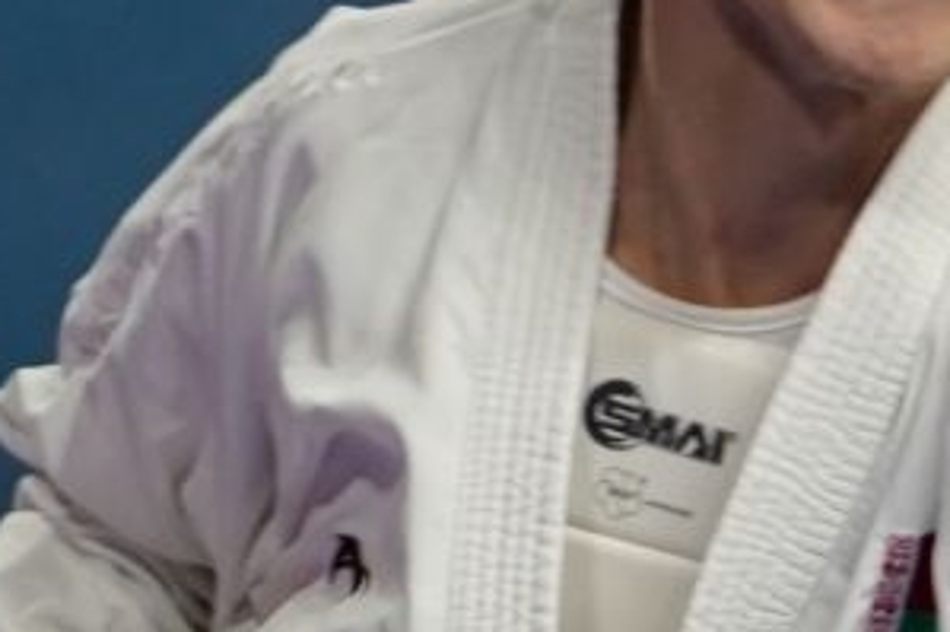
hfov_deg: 1.5
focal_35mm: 1398
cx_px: 531
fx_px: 36870
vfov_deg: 1.0
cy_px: 407
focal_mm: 155
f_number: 2.8
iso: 1250
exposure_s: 1/1000
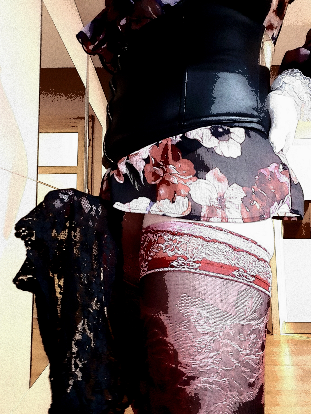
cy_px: 207
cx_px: 156
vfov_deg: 79.0
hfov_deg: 63.4
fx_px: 252
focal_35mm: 21
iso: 500
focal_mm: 2.1
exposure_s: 1/13
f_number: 1.7
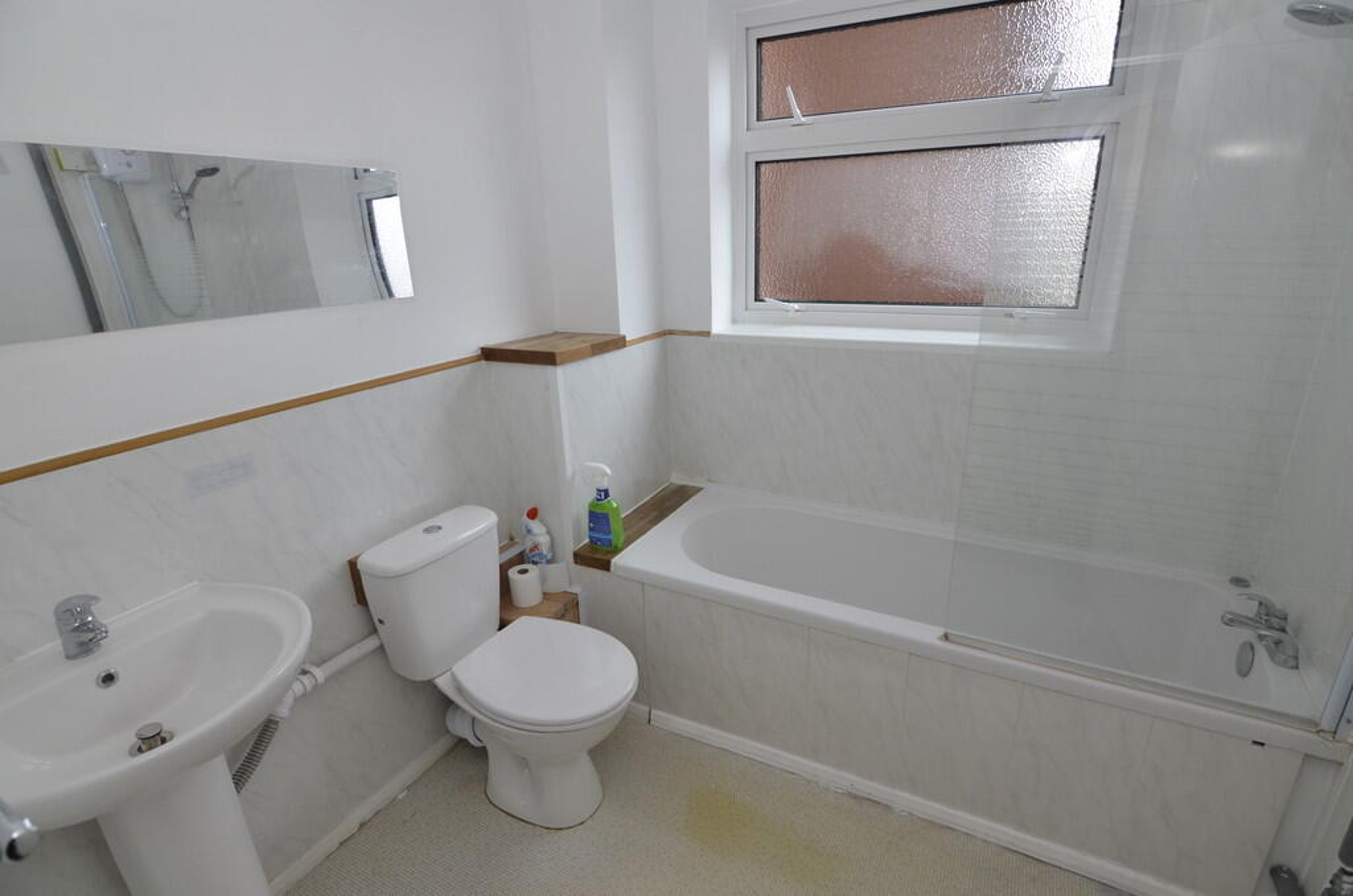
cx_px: 676
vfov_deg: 71.8
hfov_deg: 95.1
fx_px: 619
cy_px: 448
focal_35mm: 16
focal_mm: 11
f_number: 5
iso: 800
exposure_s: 1/60
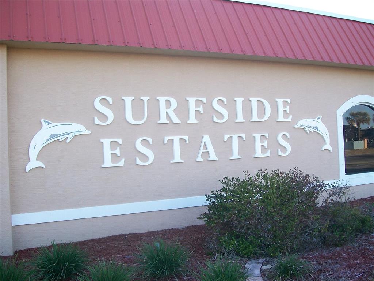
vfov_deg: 39.7
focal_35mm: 36
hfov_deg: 51.4
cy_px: 140
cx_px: 187
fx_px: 389
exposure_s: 1/200
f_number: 2.7
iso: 80
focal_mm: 6
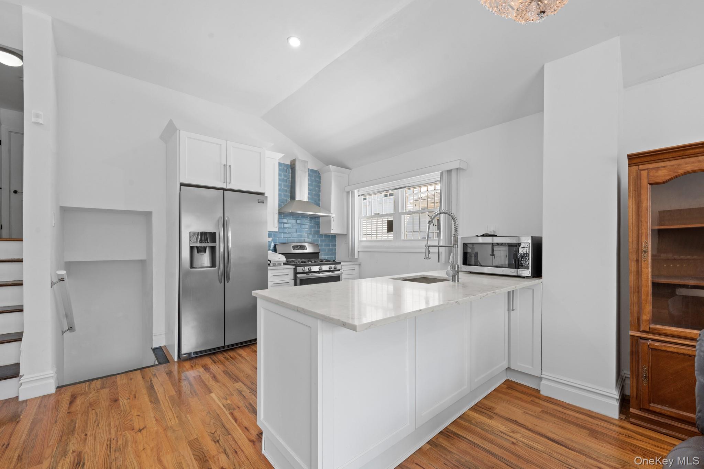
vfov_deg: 81.2
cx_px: 352
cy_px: 234
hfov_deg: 104.3
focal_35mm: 14
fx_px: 274
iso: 200
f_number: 10
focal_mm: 14
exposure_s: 1/3
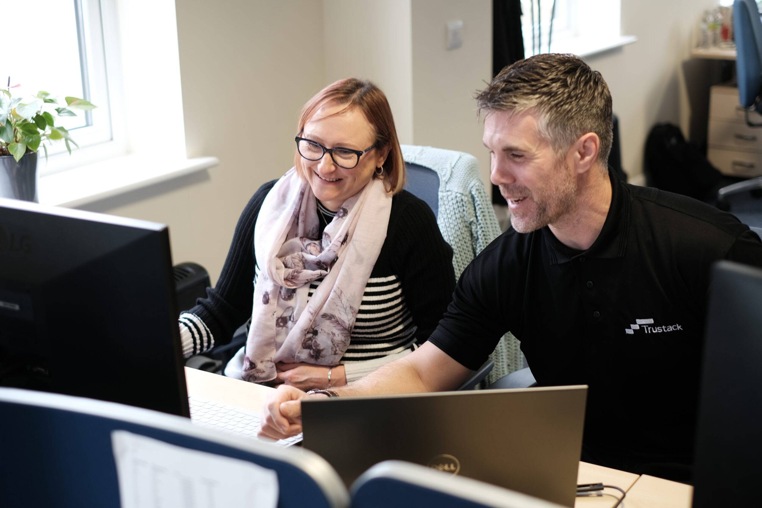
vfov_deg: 25.5
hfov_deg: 37.5
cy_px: 254
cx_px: 381
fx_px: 1122
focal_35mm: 53
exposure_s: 1/60
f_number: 2
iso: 200
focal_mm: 35
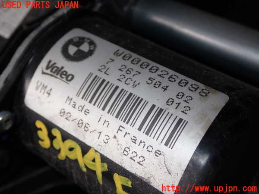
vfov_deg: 30.9
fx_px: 352
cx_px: 130
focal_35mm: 47
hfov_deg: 40.4
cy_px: 97
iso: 100
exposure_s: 1/50
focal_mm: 8.4
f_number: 9
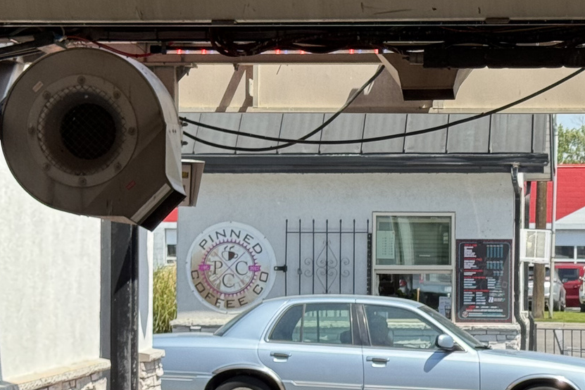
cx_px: 408
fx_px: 1999
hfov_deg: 16.6
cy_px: 241
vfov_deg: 11.1
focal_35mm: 123
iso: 64
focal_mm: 6.76
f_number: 1.78
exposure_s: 1/2513
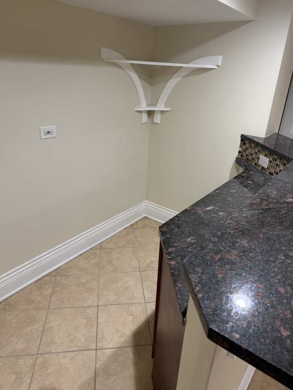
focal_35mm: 24
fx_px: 271
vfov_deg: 71.6
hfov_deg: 56.8
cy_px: 195
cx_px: 146
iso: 125
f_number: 1.78
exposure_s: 1/60
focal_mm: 6.76
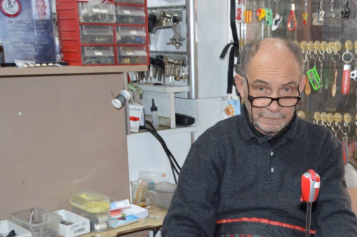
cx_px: 271
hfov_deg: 35.4
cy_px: 209
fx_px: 545
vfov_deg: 24.0
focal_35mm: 55
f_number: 3.5
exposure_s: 1/60
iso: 800
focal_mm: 20
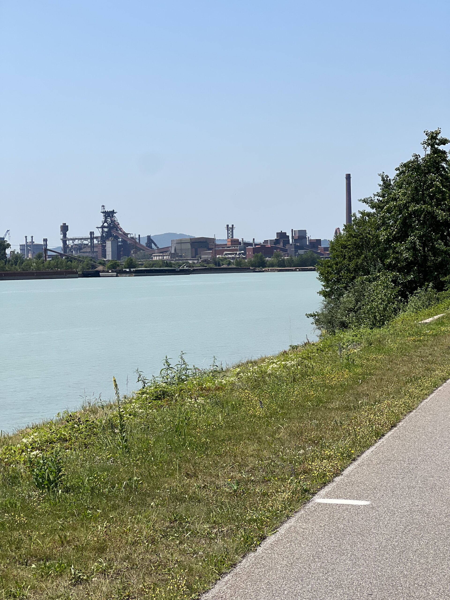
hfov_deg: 19.1
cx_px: 225
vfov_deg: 25.3
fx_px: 1335
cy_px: 300
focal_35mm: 77
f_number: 2.8
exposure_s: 1/1143
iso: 32
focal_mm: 9
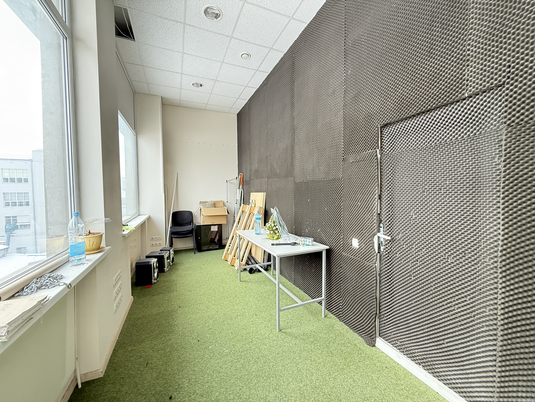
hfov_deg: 102.1
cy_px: 201
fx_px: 216
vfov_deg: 85.7
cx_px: 268
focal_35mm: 14
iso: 320
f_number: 2.2
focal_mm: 2.22
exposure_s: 1/77
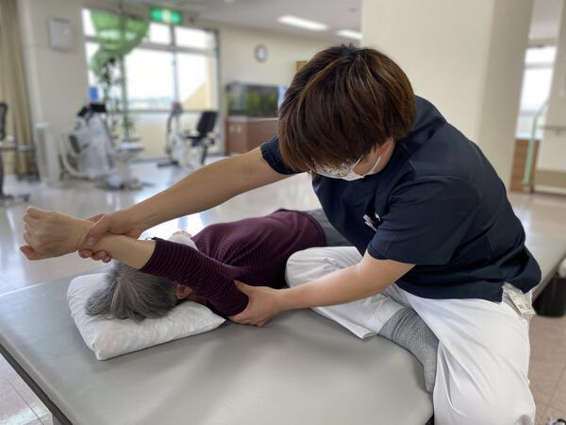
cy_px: 212
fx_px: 425
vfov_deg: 53.1
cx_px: 283
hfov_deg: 67.3
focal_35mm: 26
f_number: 1.8
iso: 100
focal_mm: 4.25
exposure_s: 1/120
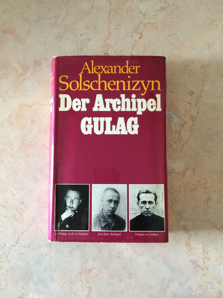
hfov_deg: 48.2
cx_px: 112
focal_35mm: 29
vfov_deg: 61.7
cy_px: 149
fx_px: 249
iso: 250
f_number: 2.2
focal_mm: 4.15
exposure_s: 1/33
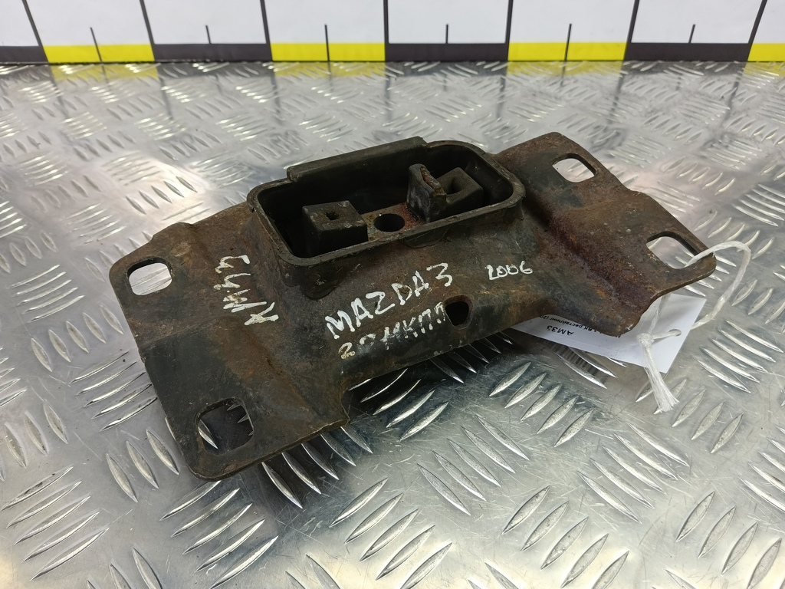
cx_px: 392
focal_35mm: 23
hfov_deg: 73.9
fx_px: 522
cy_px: 294
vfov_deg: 58.9
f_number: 1.6
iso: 133
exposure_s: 1/50
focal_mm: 4.11
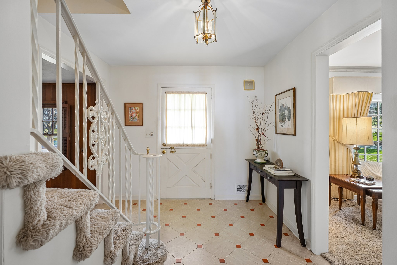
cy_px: 132
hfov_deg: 96.7
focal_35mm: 16
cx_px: 198
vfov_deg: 73.7
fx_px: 176
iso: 200
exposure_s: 1/6
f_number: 8
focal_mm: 16
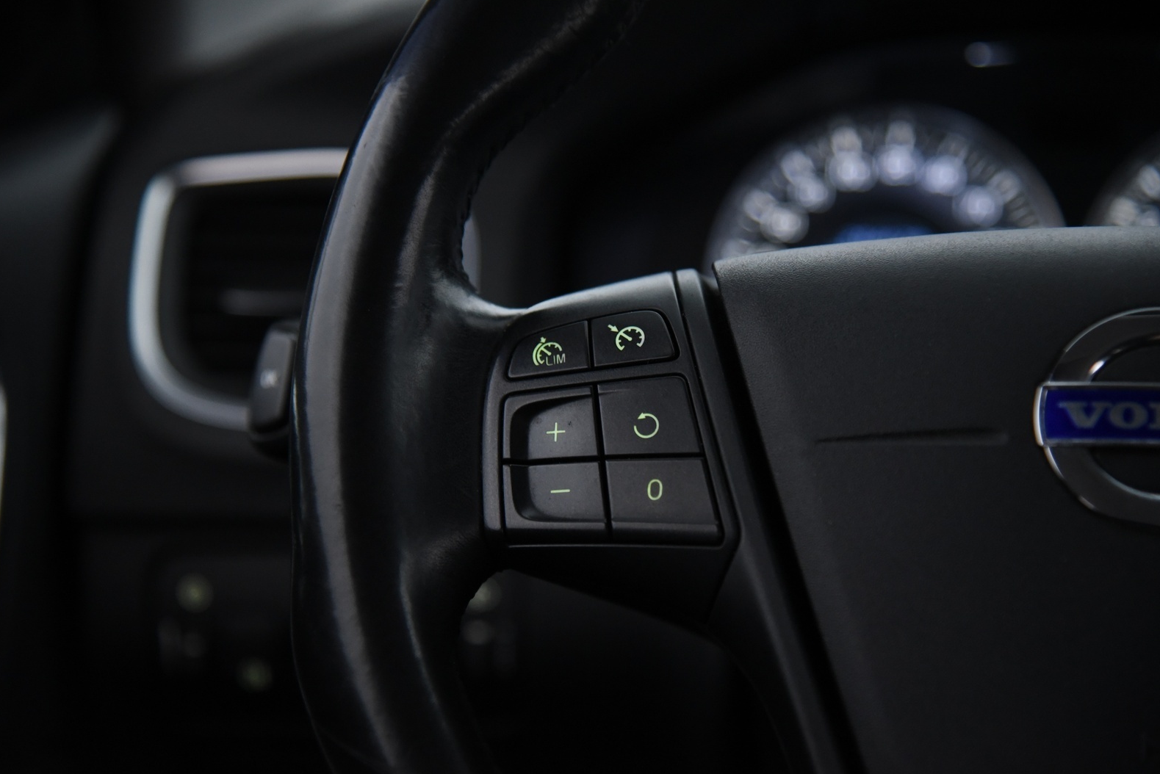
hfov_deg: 24.2
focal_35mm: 84
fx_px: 2708
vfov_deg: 16.3
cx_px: 585
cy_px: 391
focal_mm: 82
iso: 4000
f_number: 4
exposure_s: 1/40
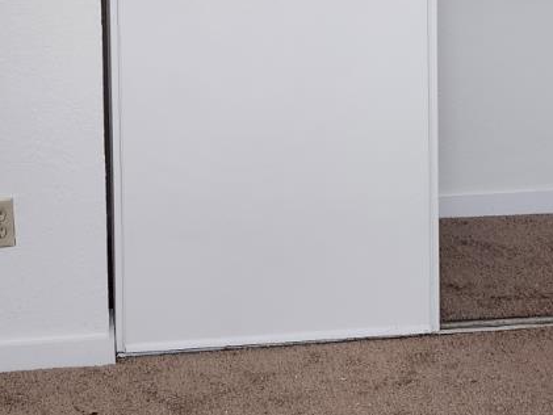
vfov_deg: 16.9
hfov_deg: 23.5
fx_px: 1310
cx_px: 113
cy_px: -129
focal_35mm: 82
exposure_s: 1/120
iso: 160
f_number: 1.8
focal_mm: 6.4
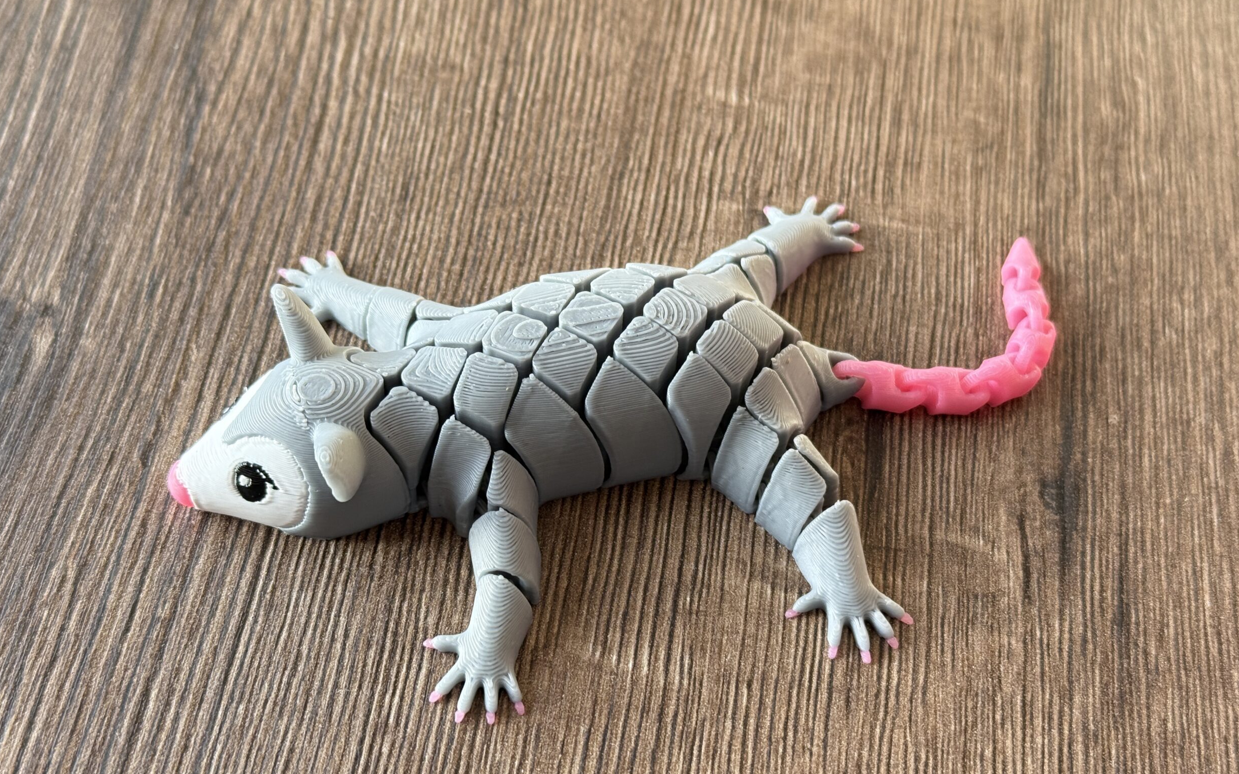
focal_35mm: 53
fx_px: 1790
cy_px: 407
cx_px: 603
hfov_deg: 38.2
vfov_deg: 24.4
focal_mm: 6.76
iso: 160
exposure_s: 1/160
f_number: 1.78
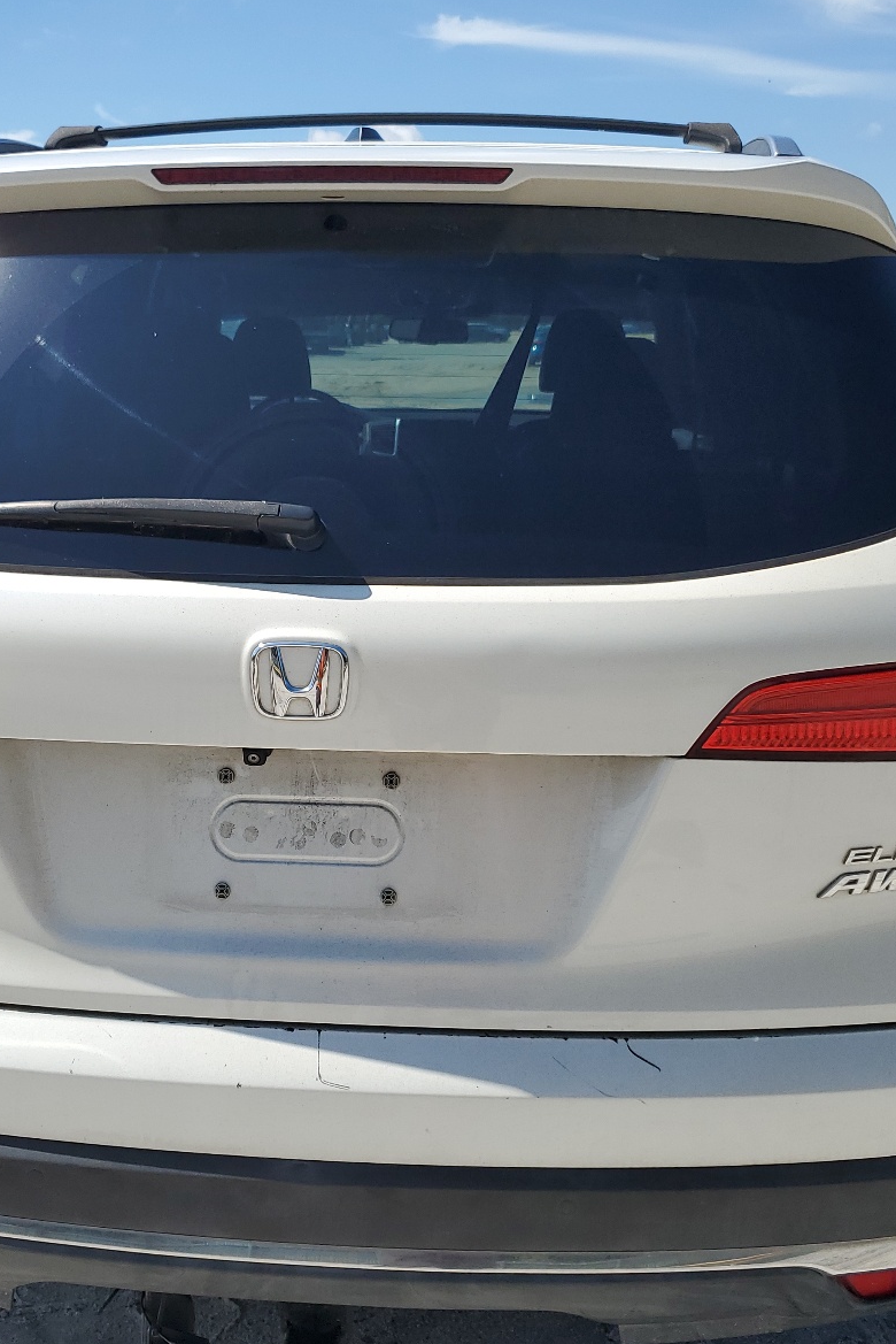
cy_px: 684
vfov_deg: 51.9
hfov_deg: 35.9
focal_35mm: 37
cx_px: 370
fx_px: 1380
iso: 50
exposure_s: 1/5000
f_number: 1.5
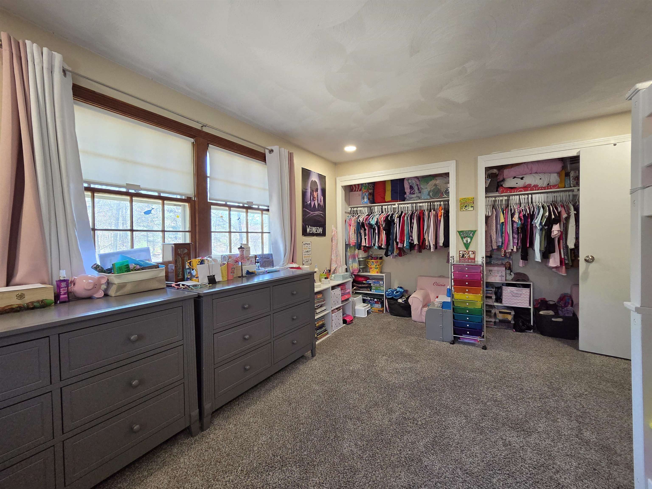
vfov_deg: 89.9
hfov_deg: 106.2
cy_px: 244
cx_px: 326
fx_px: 245
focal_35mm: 13
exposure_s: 1/120
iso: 320
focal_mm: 2.2
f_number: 2.2
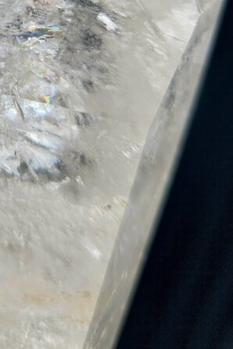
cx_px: -20
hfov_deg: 25.2
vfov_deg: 35.7
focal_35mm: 50
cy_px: -2
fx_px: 485
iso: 25
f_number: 1.8
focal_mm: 5.4
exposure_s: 1/294
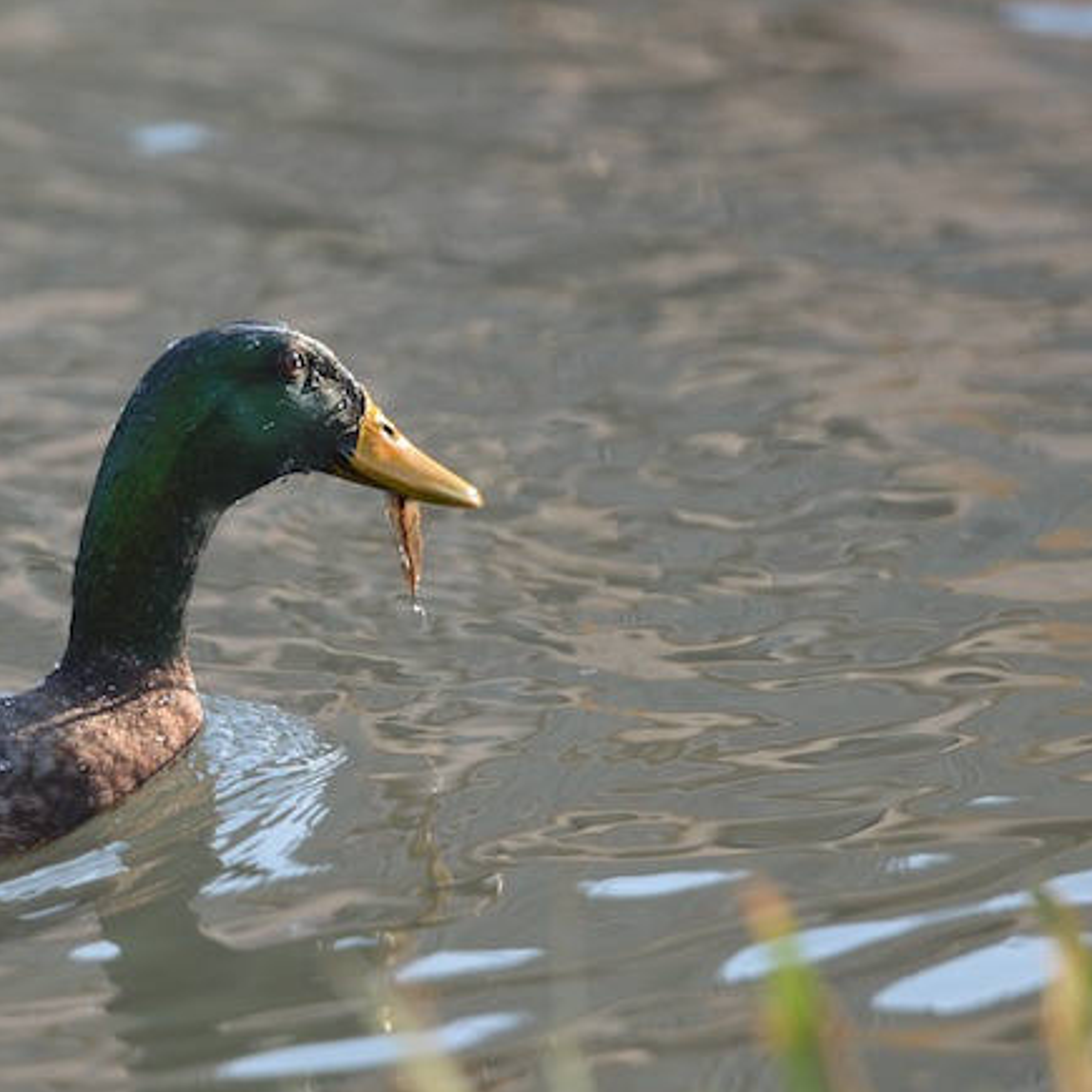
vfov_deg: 3.5
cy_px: 743
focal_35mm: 500
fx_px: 17845
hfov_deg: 3.5
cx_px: 95
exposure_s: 1/500
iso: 200
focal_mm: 200
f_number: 2.8
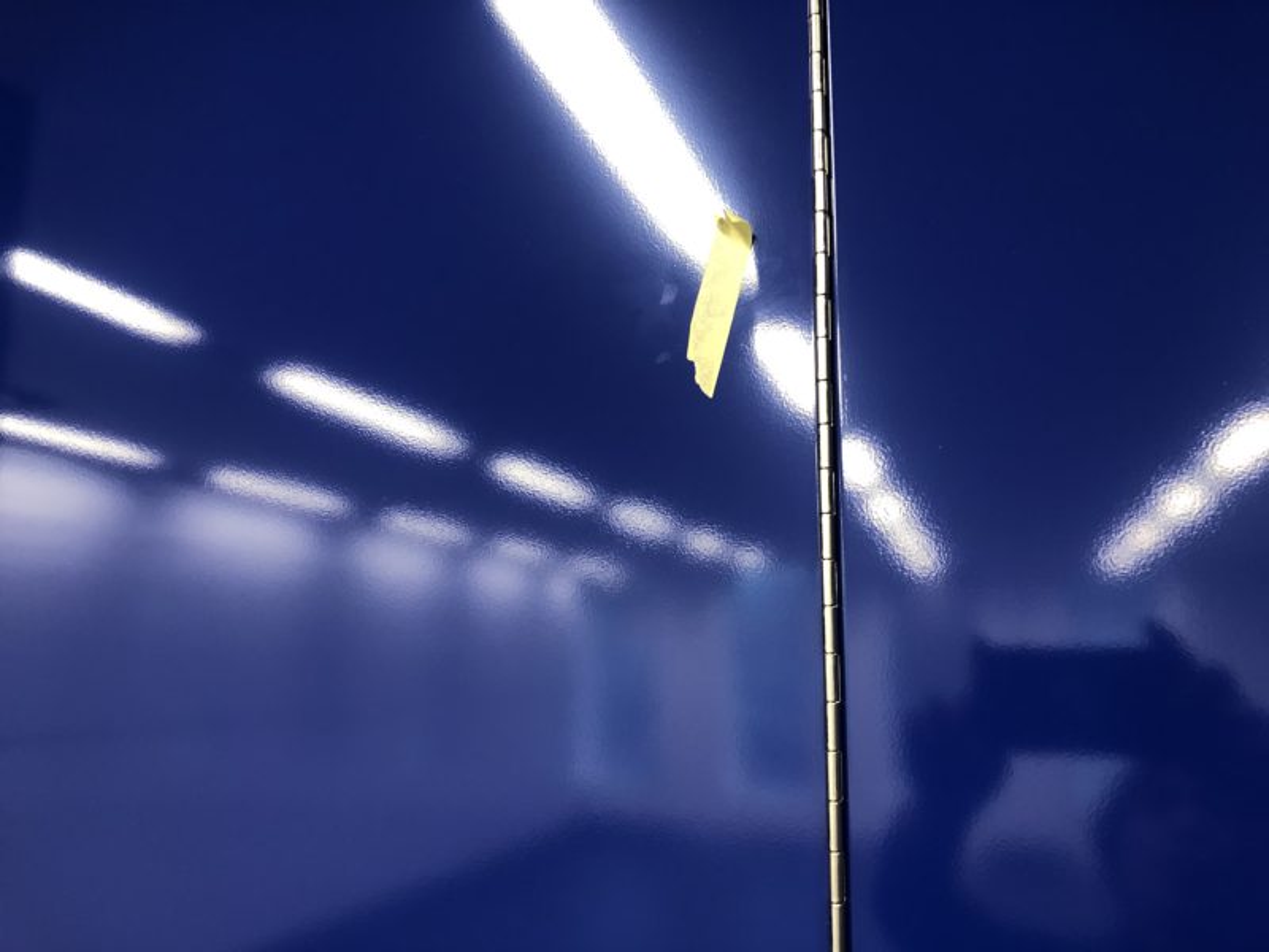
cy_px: 476
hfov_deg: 63.4
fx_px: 1026
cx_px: 634
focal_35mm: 28
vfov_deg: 49.7
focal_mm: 3.99
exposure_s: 1/15
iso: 50
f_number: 1.8
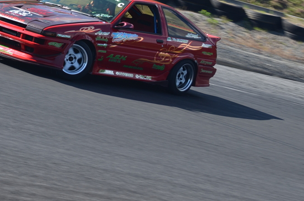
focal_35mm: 210
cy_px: 43
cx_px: 91
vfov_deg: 6.5
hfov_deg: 9.8
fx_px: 1768
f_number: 7.1
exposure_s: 1/320
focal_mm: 75
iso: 100
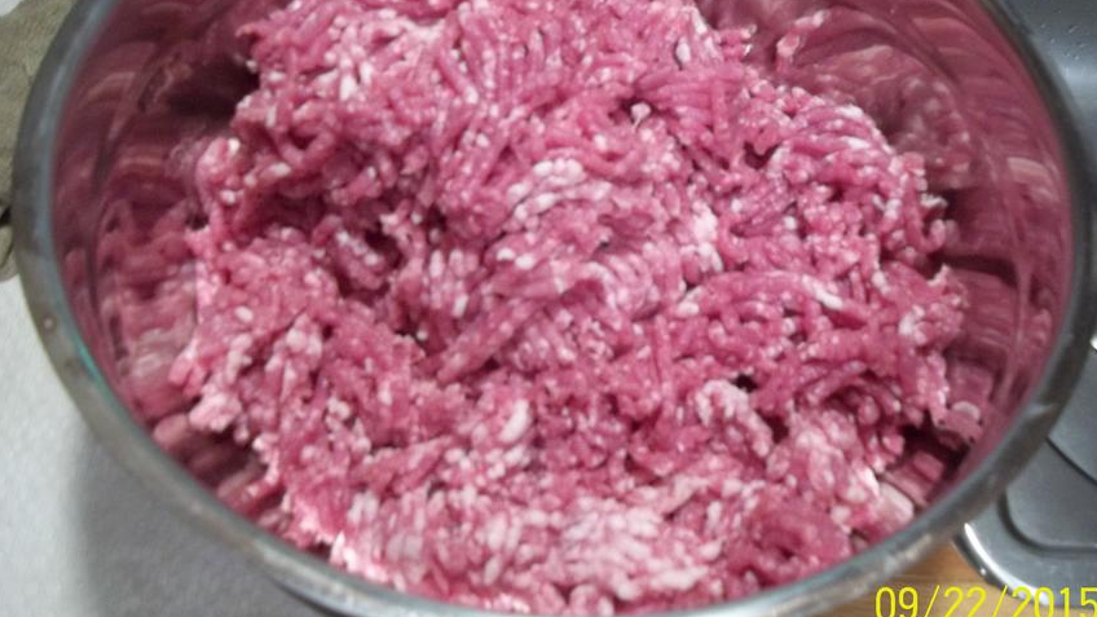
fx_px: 1076
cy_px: 275
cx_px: 577
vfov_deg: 32.0
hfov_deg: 54.0
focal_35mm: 37
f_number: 2.9
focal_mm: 5.7
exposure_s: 1/25
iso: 160
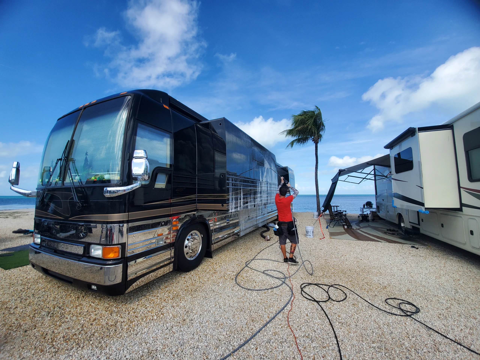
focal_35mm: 13
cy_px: 180
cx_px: 240
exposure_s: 1/768
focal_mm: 1.8
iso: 50
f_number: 2.2
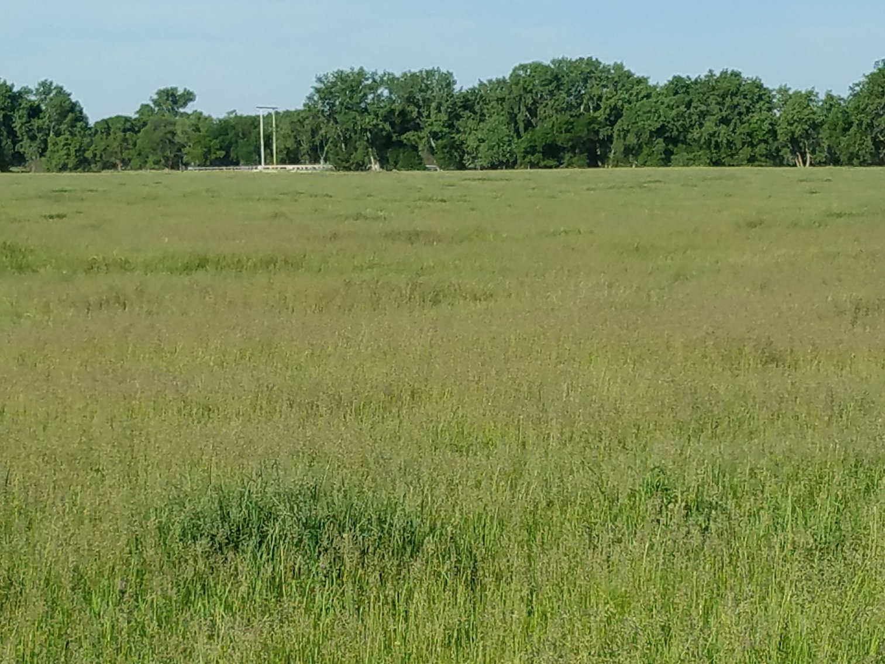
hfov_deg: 67.3
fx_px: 665
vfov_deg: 53.1
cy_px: 332
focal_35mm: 26
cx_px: 442
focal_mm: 4.2
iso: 50
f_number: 1.7
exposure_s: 1/3512
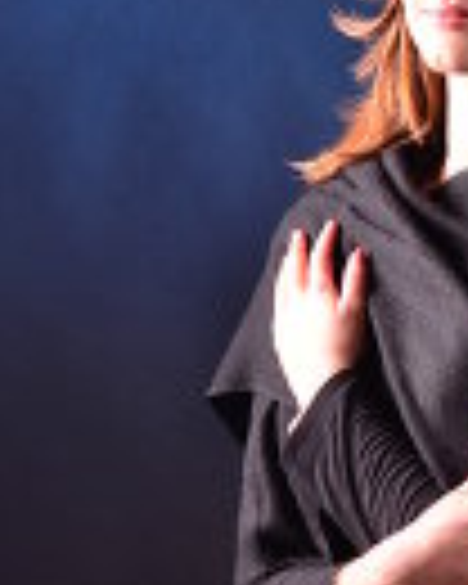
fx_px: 3671
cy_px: 562
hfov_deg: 7.3
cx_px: 434
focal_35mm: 212
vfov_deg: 9.1
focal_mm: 50
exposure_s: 1/125
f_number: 7.1
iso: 400
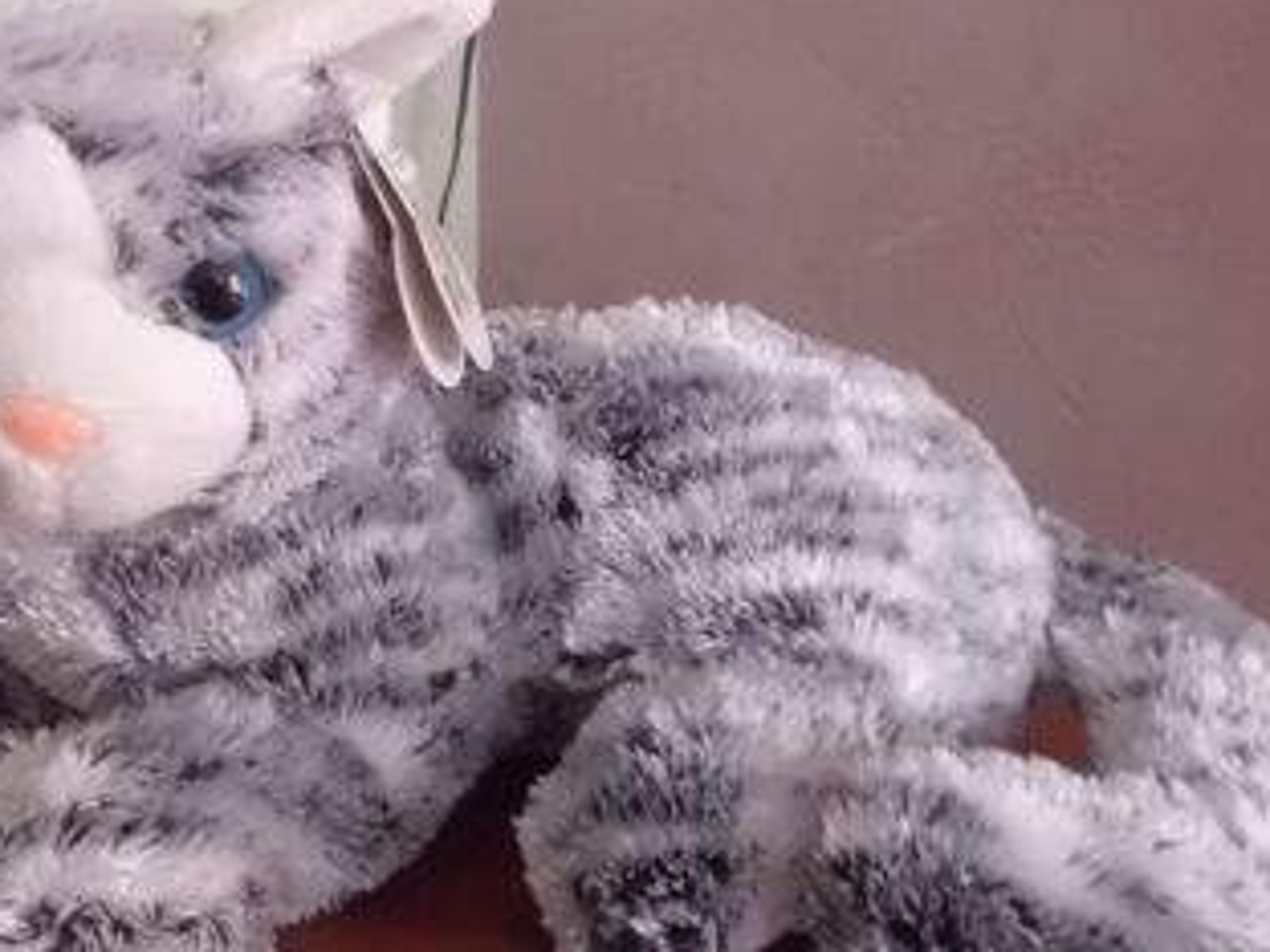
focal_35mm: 40
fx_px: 1468
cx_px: 436
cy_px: 448
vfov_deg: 35.9
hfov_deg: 46.2
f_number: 3.2
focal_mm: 4.6
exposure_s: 1/25
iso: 800
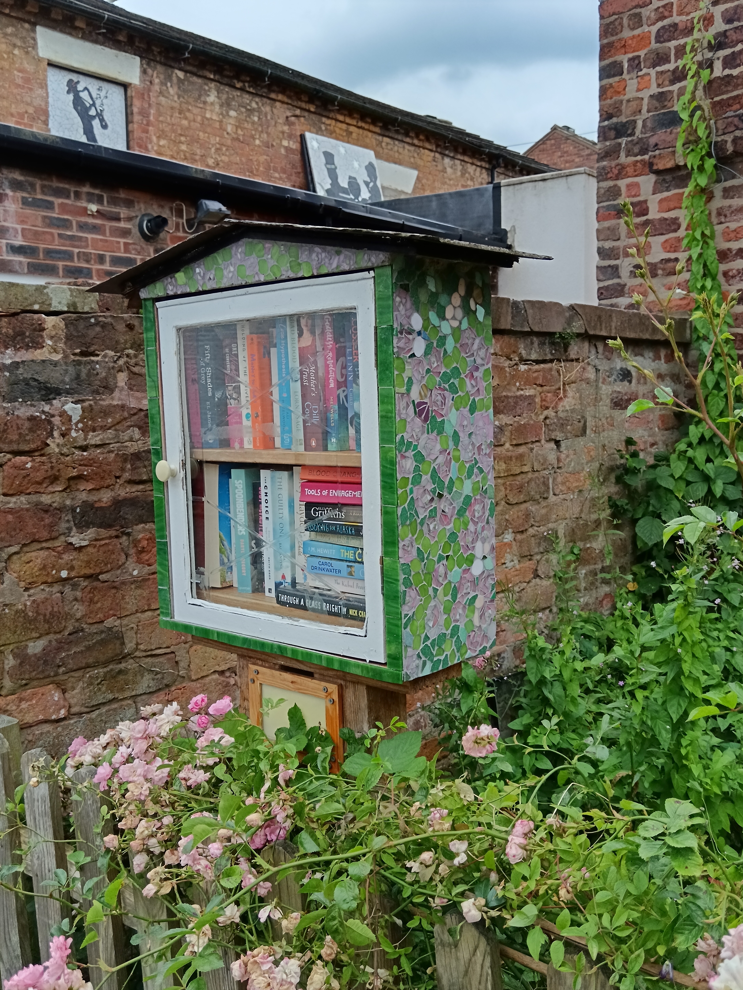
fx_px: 944
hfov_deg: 42.9
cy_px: 495
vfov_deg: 55.4
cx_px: 372
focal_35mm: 33
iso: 100
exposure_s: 1/295
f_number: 1.9
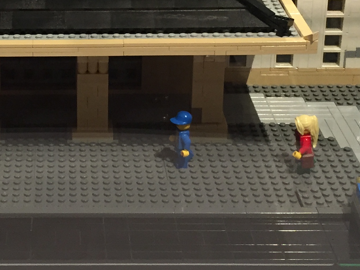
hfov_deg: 20.8
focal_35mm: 93
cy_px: -9
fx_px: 967
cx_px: 55
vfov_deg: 15.6
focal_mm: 4.15
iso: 125
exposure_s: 1/30
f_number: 2.2
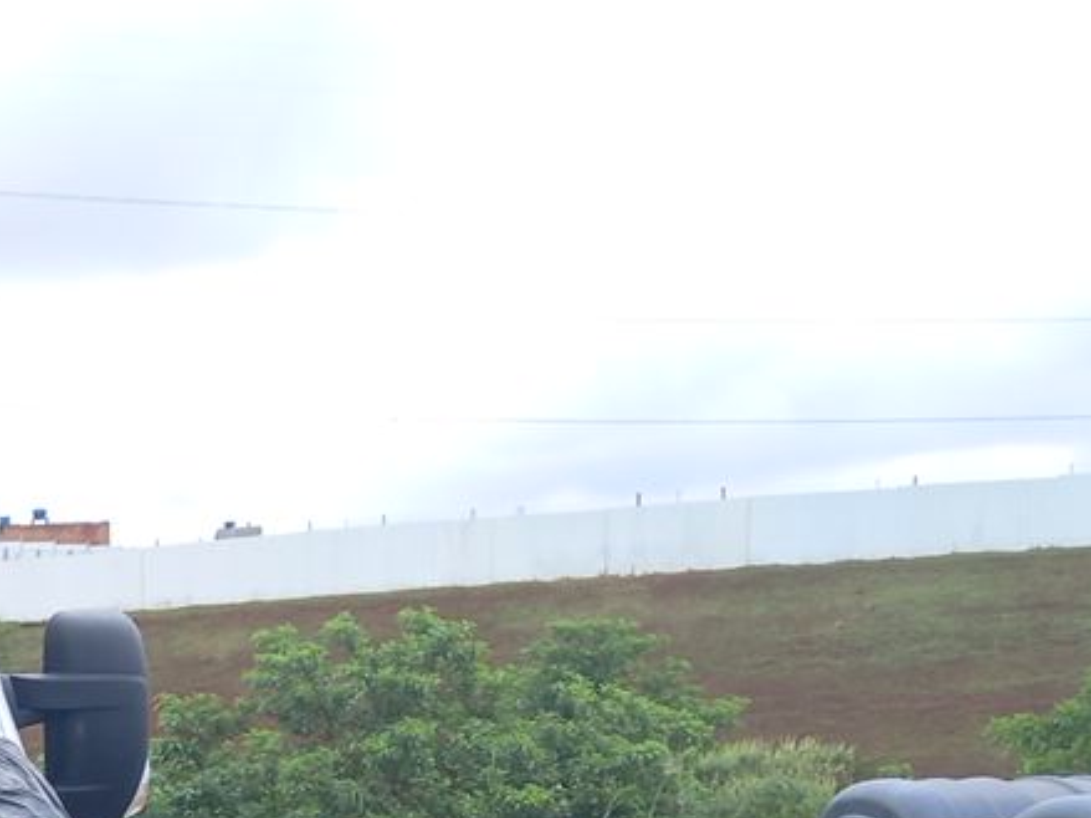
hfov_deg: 21.2
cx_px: -398
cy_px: 1082
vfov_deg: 16.9
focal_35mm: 82
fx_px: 2584
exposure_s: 1/285
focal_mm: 4.6
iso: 27
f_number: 2
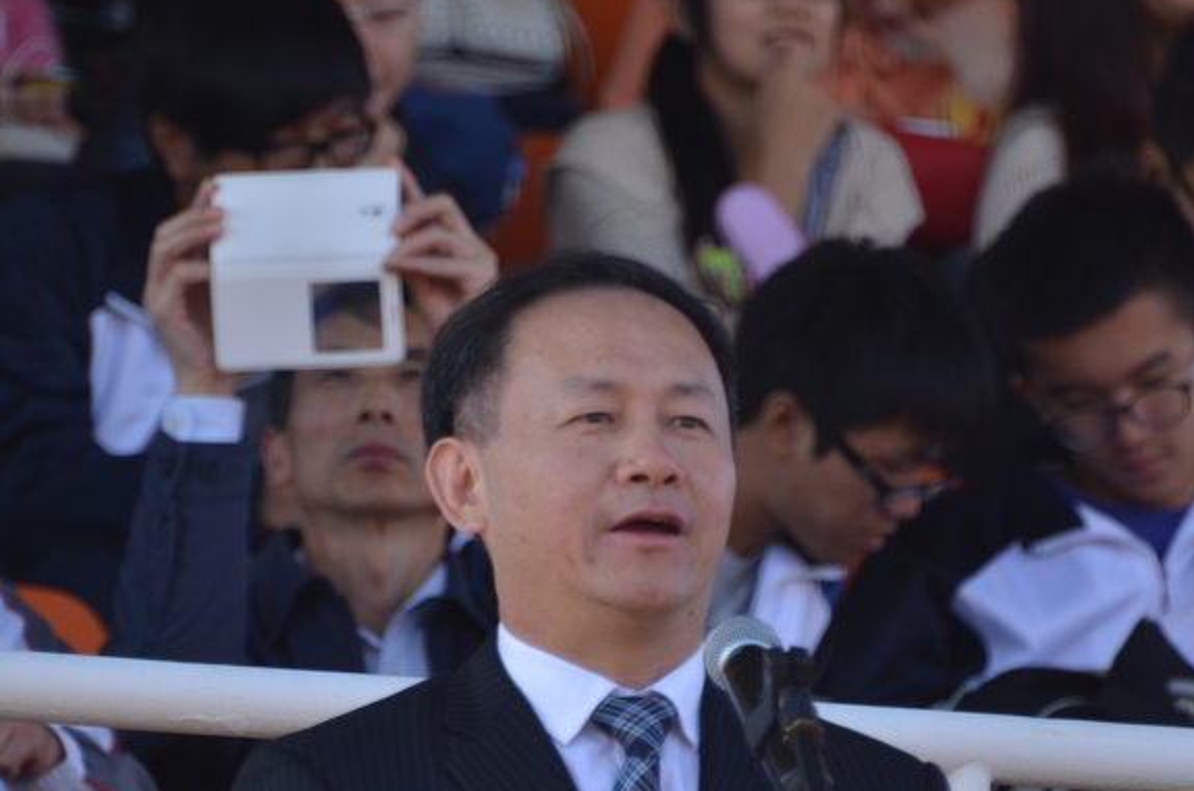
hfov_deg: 2.6
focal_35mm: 782
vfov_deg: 1.8
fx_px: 25886
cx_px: 573
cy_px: 536
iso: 200
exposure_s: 1/500
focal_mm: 300
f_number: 5.6
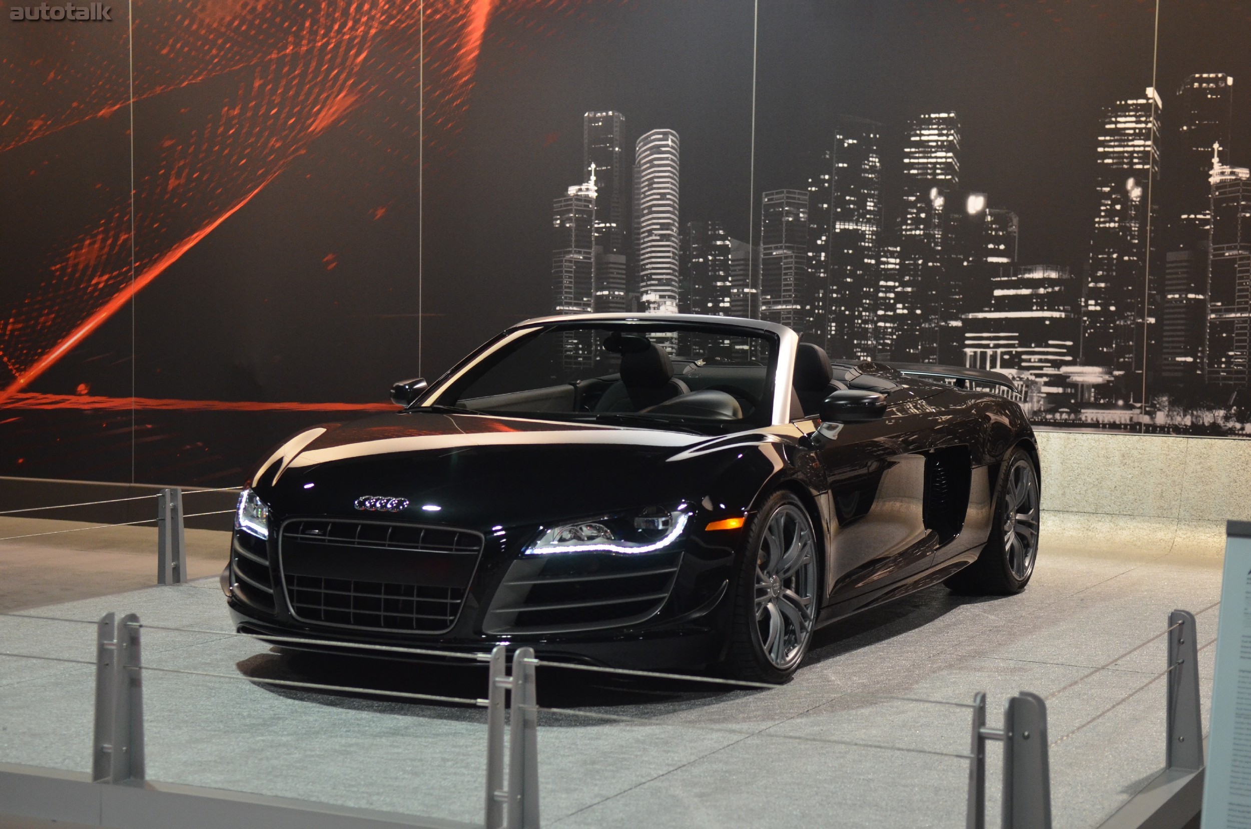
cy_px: 414
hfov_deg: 35.1
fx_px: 1977
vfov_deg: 23.7
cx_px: 626
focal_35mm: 57
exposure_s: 1/80
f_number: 2.8
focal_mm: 38
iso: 1600
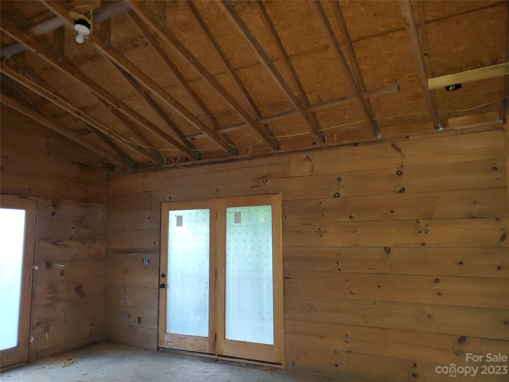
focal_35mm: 26
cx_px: 254
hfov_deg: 67.3
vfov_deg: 53.1
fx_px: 382
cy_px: 191
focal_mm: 4.3
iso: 200
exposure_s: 1/10
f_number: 1.5
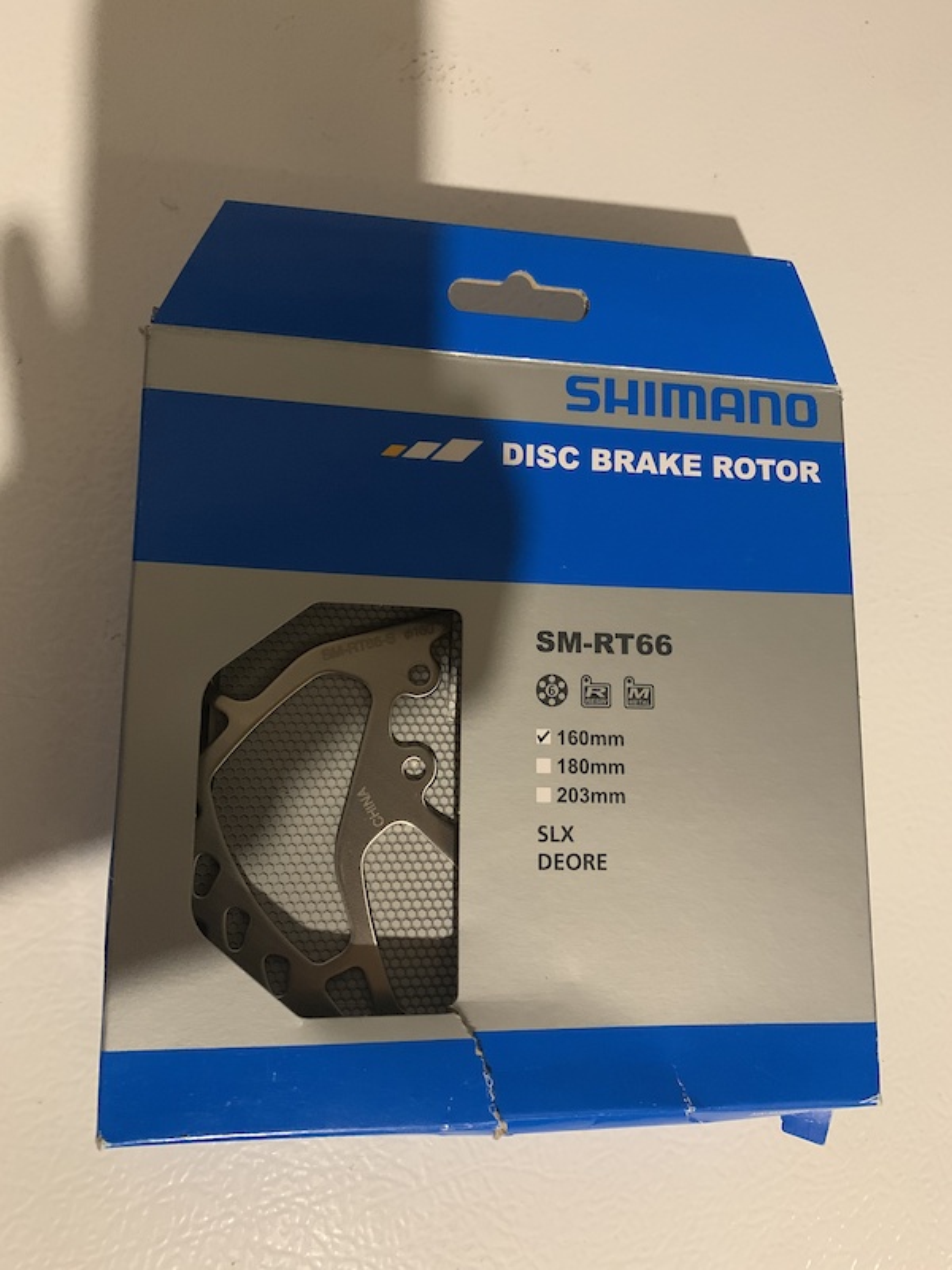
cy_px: 635
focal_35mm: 26
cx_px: 476
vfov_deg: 67.3
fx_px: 953
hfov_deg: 53.1
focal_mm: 4.25
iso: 400
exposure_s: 1/24
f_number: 1.8
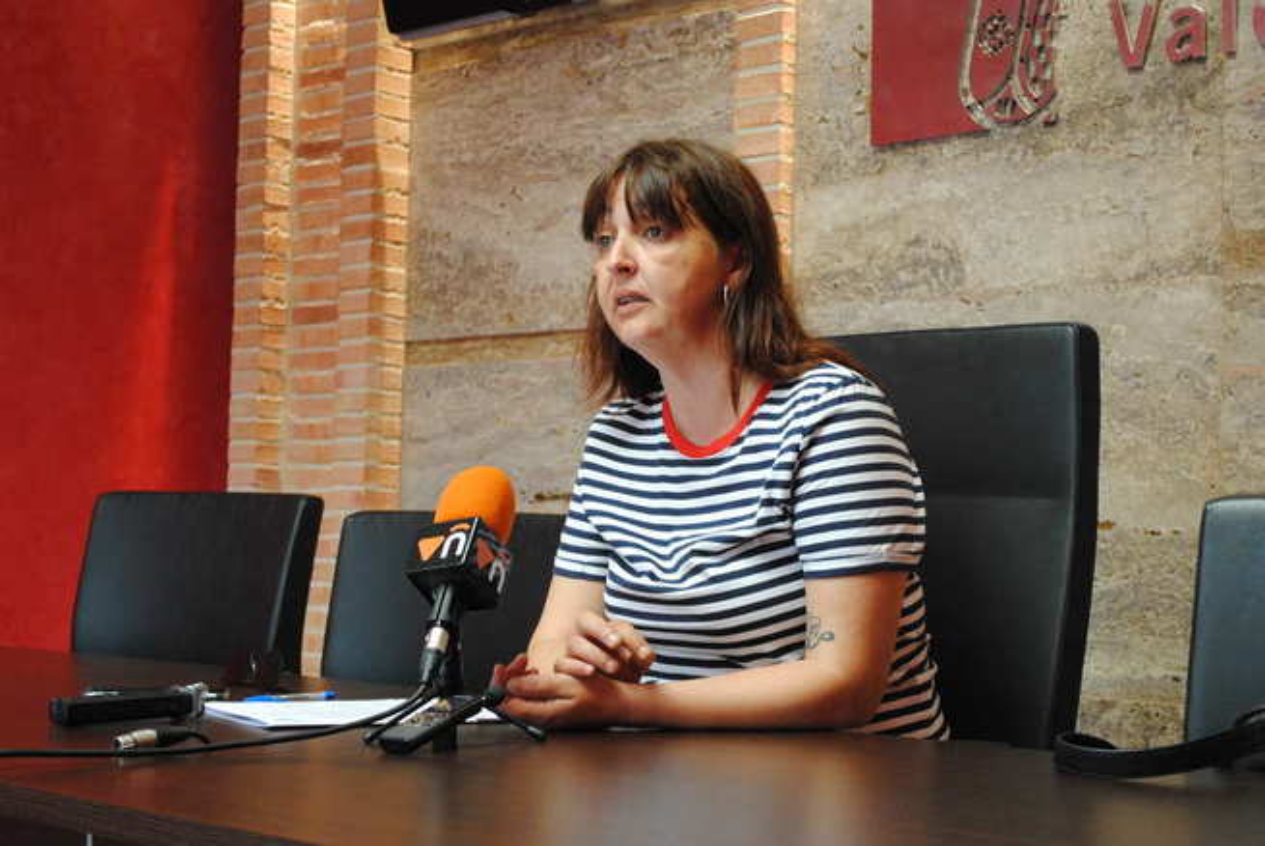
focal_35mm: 60
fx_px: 2110
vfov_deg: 22.7
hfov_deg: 33.4
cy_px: 423
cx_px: 632
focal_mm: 40
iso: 800
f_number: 5.3
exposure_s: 1/30
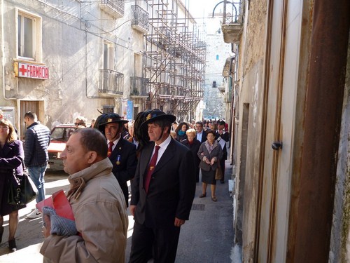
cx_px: 175
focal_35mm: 32
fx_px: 324
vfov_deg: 44.2
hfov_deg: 56.8
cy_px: 132
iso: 100
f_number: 3.3
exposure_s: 1/100
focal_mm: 5.7
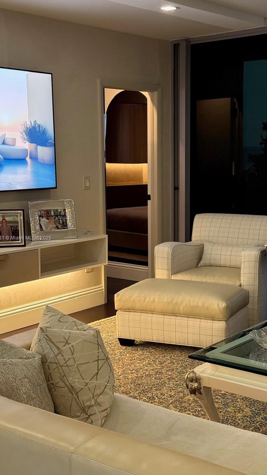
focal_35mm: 53
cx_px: 158
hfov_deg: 22.6
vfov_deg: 39.2
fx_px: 667
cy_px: 238
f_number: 1.78
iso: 500
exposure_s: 1/25
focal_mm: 6.76
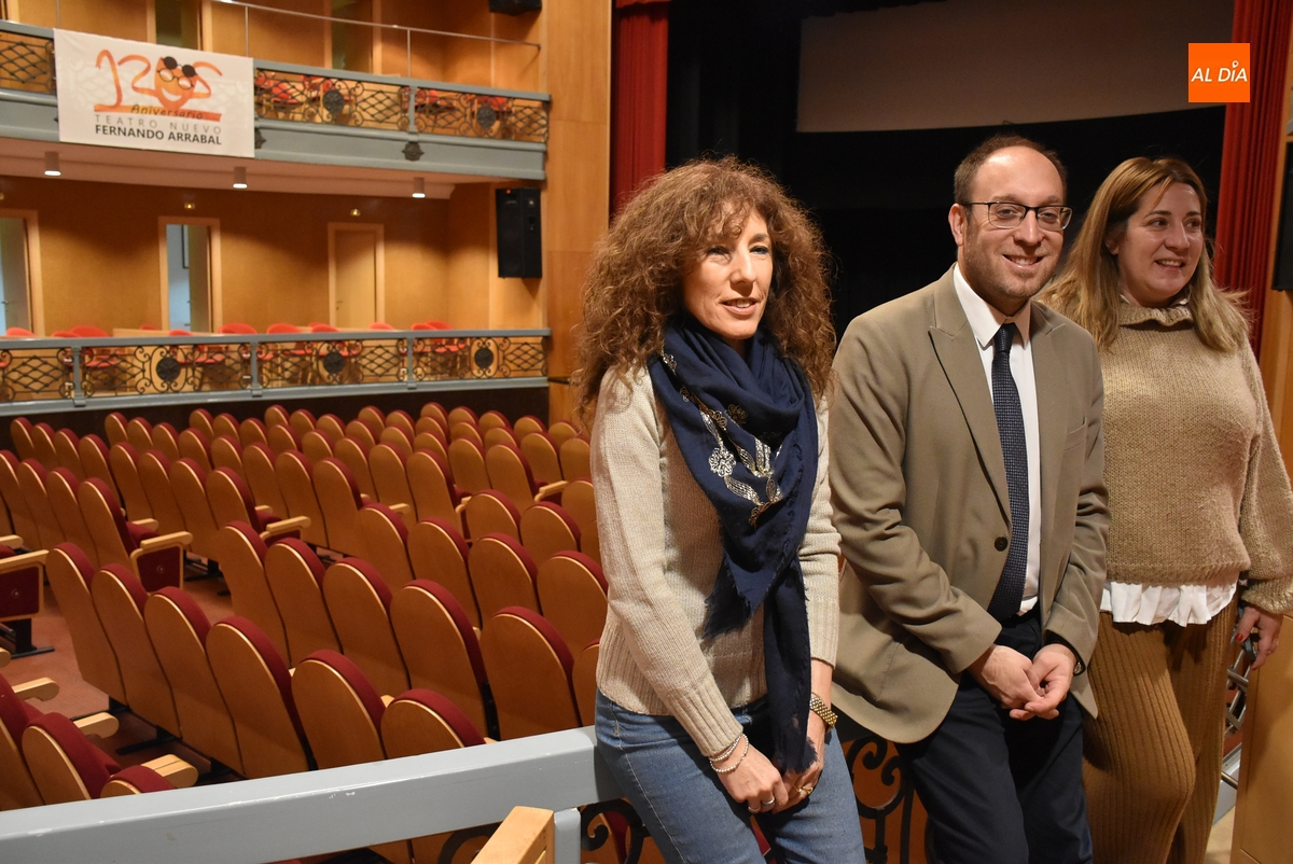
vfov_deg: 43.7
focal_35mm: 30
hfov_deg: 61.9
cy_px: 432
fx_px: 1078
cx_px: 646
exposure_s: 1/60
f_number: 3.5
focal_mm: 20
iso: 3200
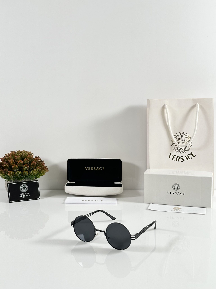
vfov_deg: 39.7
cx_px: 108
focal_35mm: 48
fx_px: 399
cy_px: 144
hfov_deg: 30.3
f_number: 1.78
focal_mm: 6.86
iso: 80
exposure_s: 1/100
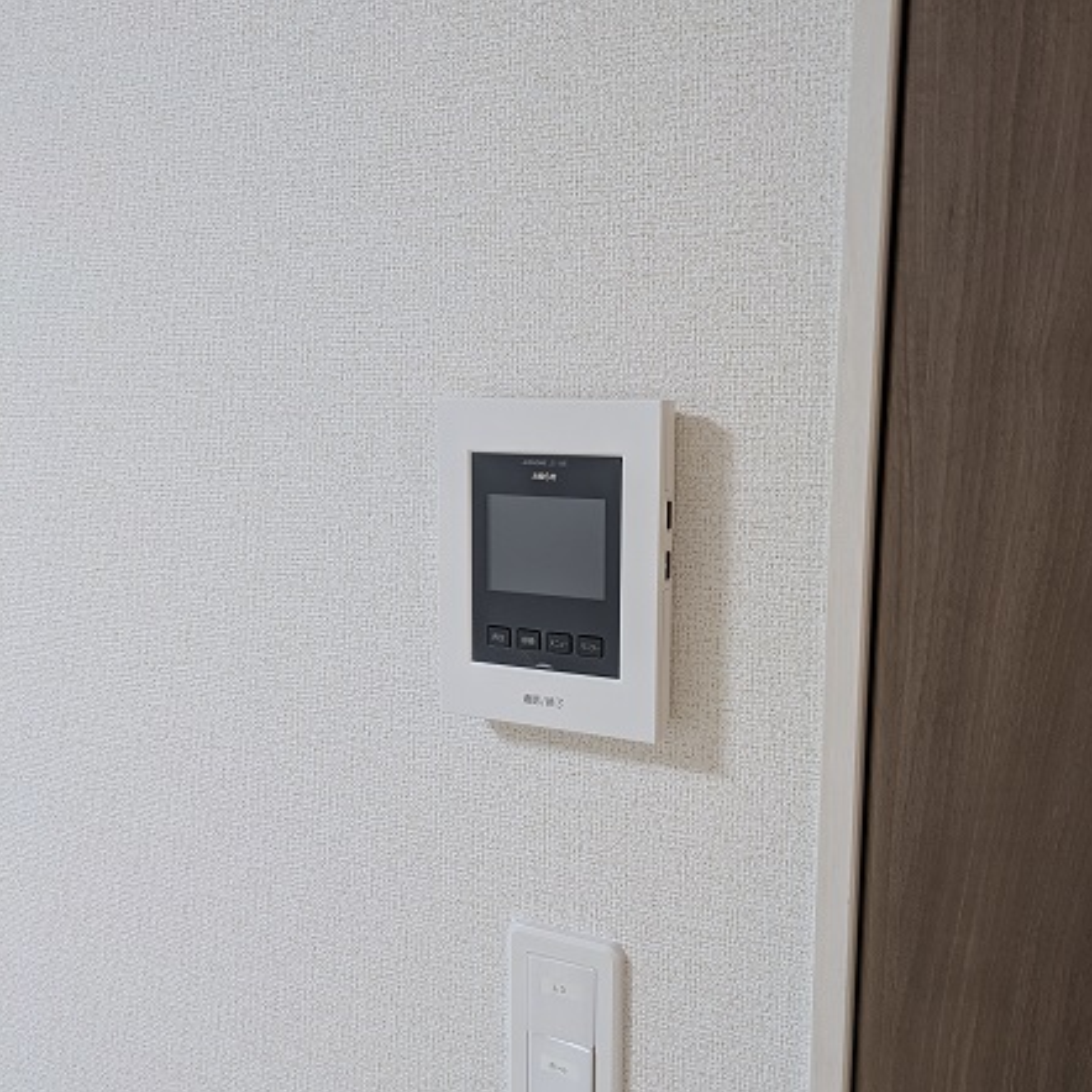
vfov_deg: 51.1
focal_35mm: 32
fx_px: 1142
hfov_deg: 51.0
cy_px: 588
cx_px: 590
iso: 180
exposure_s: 1/100
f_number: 1.89
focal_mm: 5.43
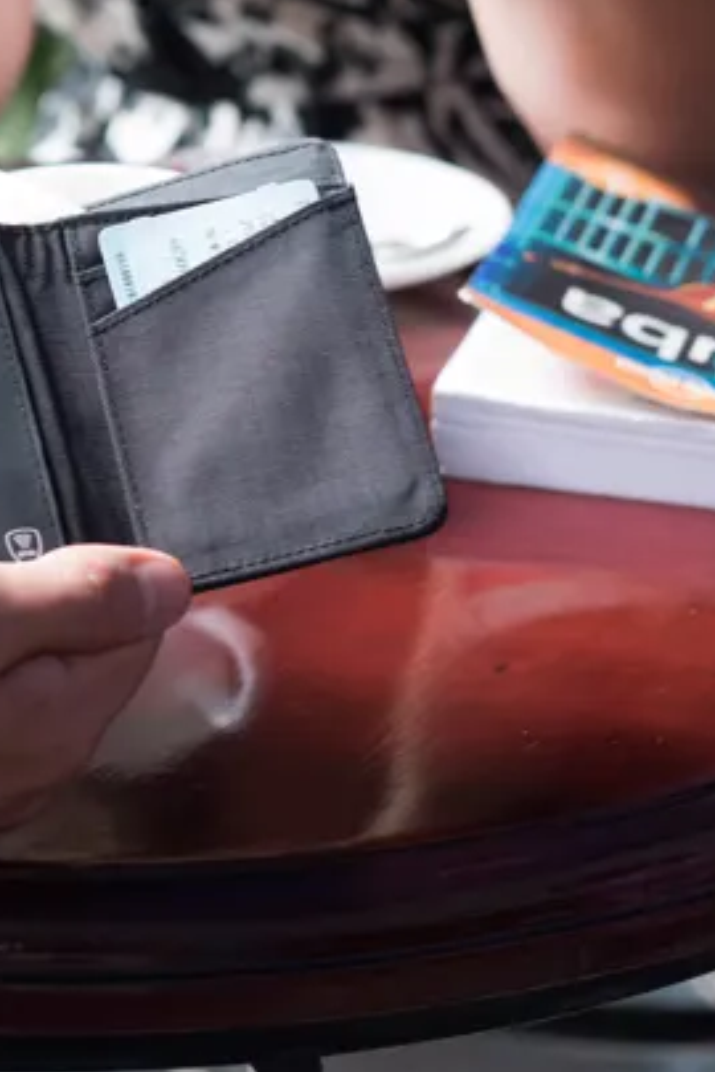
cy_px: 111
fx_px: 4409
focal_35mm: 148
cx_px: -209
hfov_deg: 9.1
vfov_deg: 13.7
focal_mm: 50
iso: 800
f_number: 3.5
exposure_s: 1/100
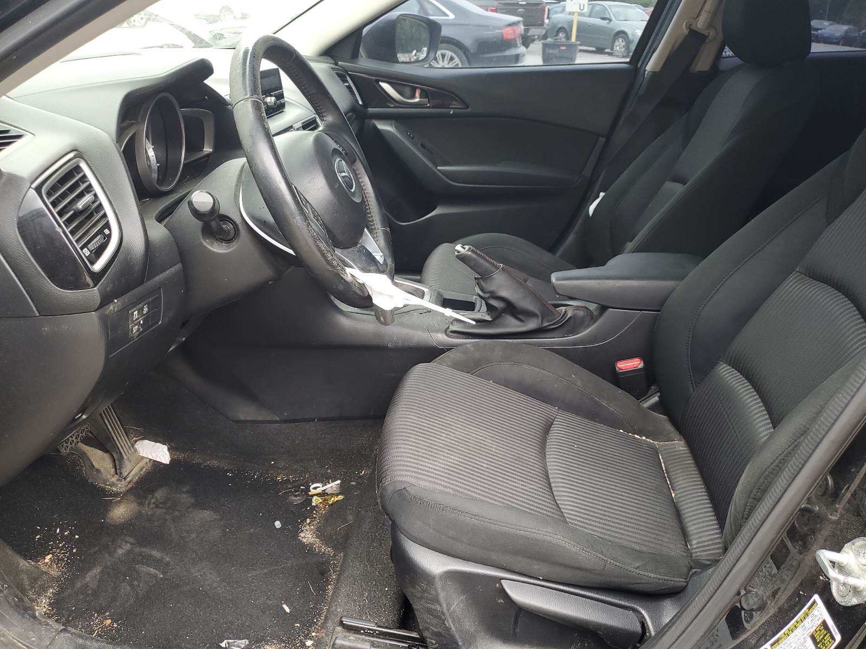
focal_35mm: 26
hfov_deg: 67.3
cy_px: 324
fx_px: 650
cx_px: 433
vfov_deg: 53.1
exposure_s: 1/120
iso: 57
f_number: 1.5
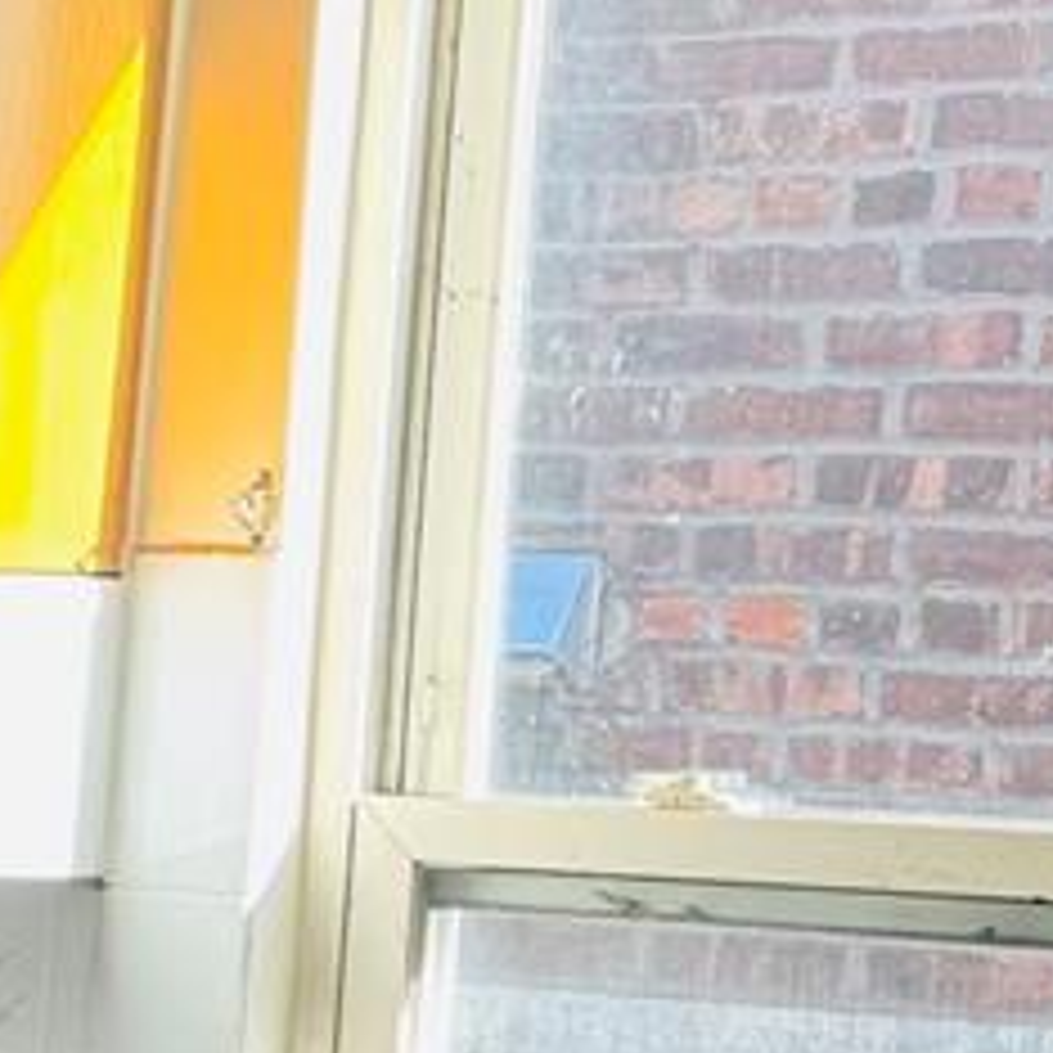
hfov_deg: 10.9
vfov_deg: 12.3
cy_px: 1215
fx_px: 4784
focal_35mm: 139
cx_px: -1336
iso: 80
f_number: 1.78
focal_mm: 6.76
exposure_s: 1/121
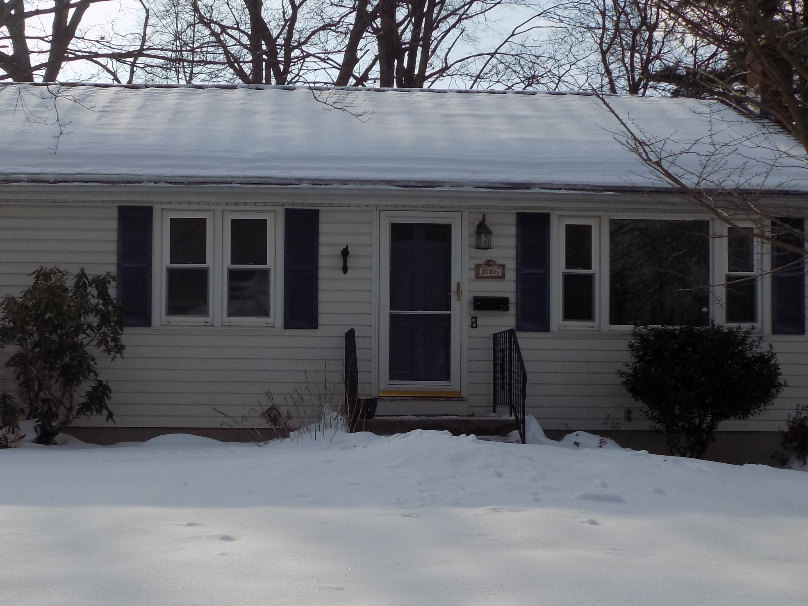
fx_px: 1237
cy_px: 353
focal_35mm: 53
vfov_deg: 27.5
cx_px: 318
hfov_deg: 36.0
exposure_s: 1/1500
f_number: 3.4
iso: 80
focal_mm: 6.1
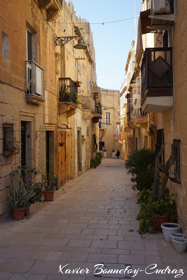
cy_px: 140
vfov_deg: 50.7
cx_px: 94
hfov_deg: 35.1
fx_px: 296
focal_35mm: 38
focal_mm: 38
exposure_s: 1/200
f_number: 6.3
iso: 100
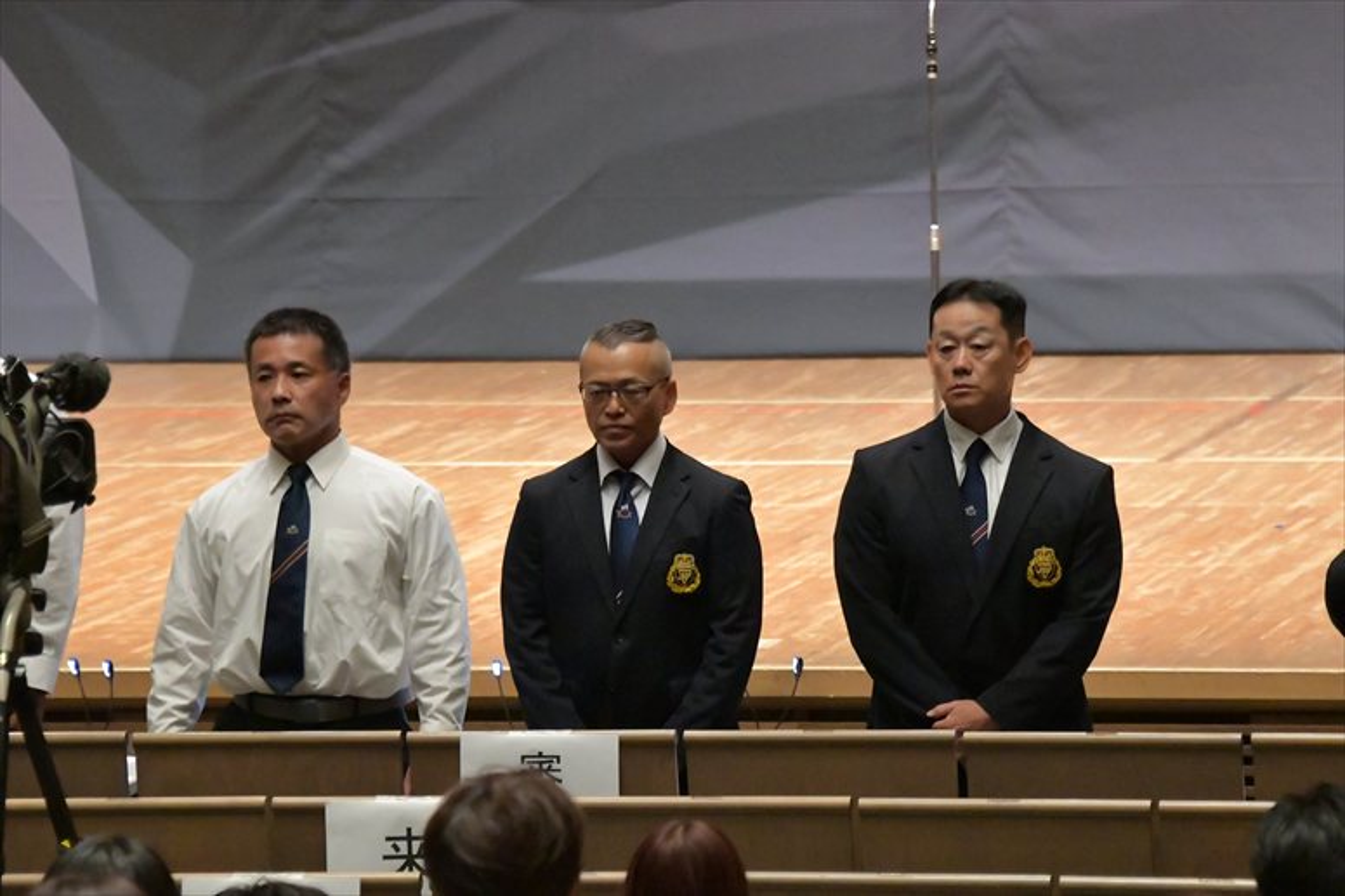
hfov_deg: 7.6
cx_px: 672
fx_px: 10083
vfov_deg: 5.1
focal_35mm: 270
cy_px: 448
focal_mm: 180
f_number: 5.6
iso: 16000
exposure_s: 1/400
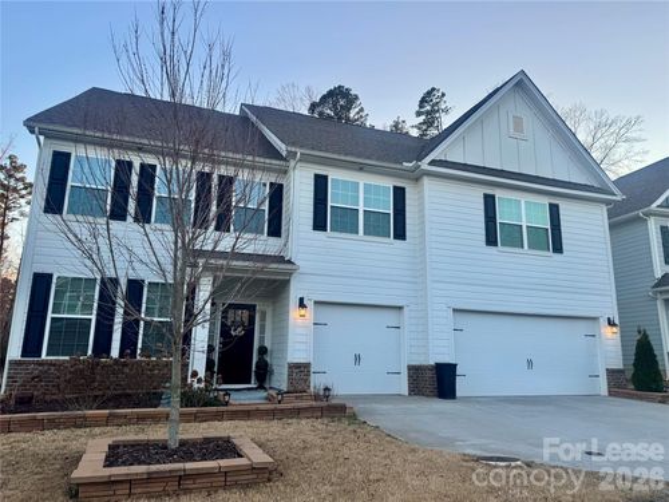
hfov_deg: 71.6
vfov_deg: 56.8
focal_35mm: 24
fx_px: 464
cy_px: 251
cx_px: 334
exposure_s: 1/364
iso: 80
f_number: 1.78
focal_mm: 6.76
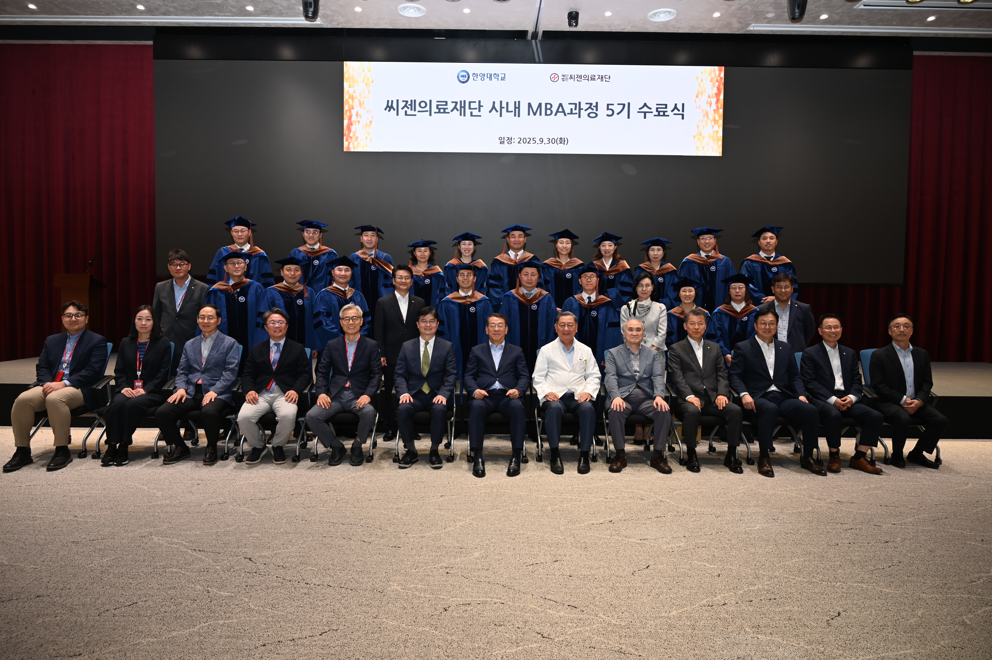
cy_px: 330
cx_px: 496
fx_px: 661
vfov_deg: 53.1
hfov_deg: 73.8
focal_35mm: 24
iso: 280
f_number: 4
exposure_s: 1/60
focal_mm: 24
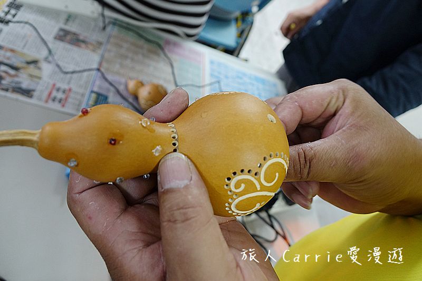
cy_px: 140
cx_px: 211
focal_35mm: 24
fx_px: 281
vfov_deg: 53.1
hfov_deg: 73.8
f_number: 2.8
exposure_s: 1/30
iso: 320
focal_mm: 8.8
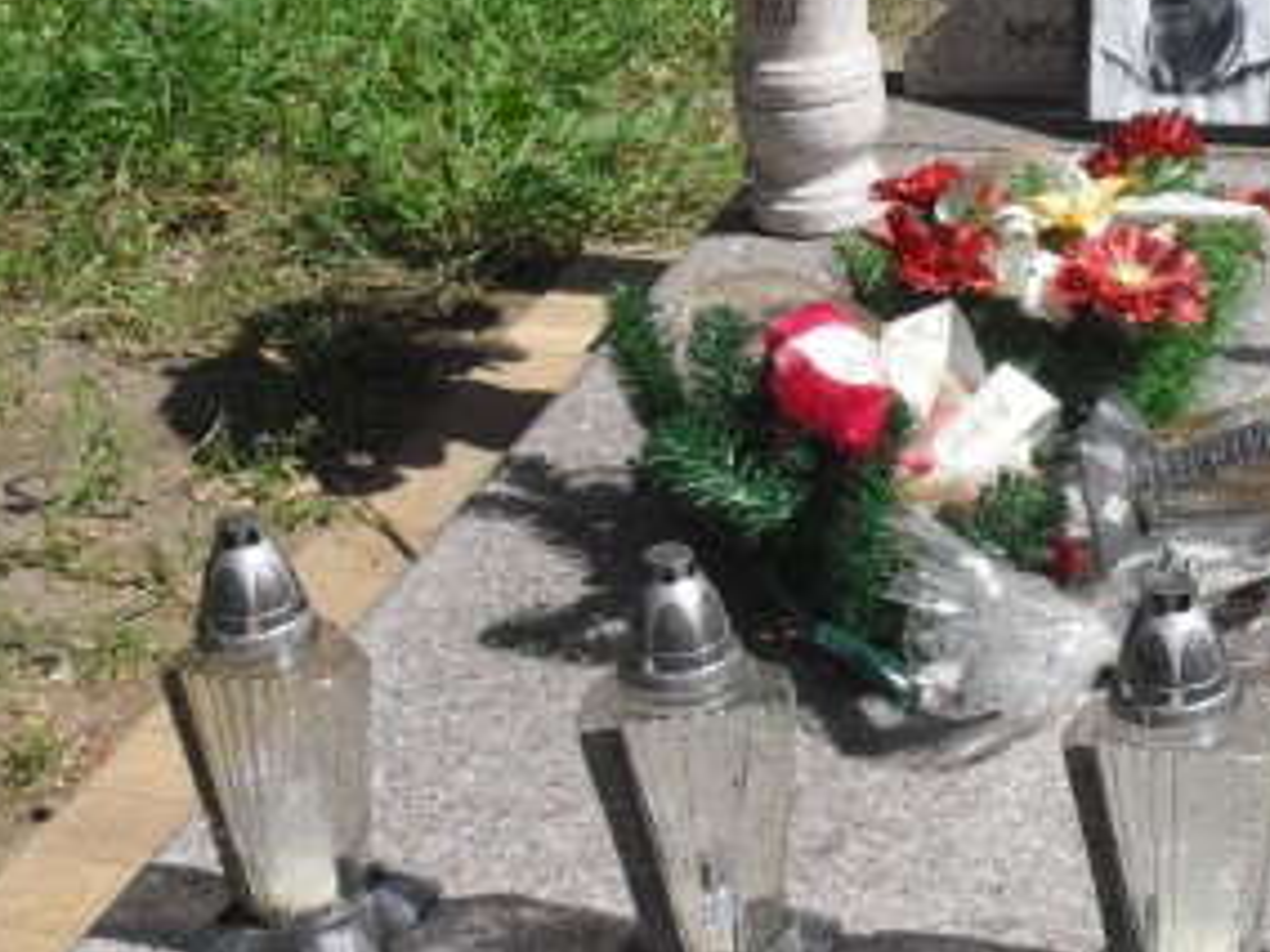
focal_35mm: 79
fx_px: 2898
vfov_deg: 18.6
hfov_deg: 23.9
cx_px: 1190
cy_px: 250
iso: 100
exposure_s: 1/250
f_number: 8.4
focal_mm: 6.3
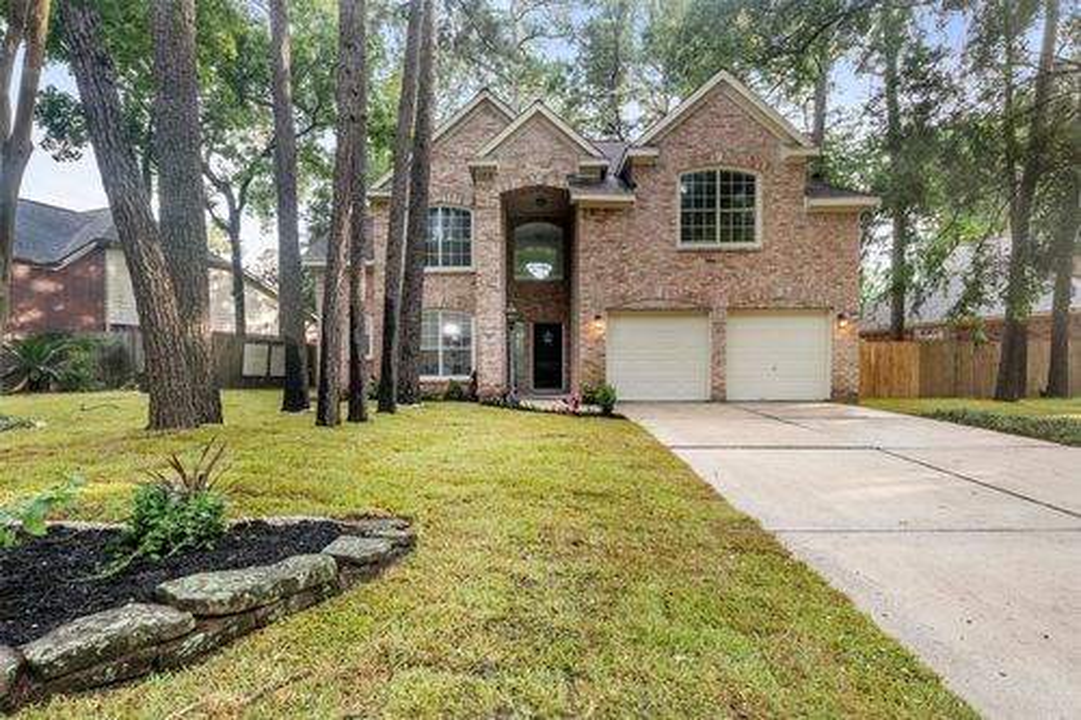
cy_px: 360
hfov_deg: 90.0
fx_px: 540
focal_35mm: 18
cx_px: 540
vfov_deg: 67.3
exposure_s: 1/20
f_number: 9
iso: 800
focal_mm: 18
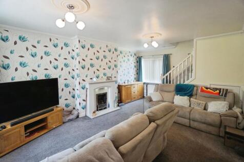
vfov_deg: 77.3
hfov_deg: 100.4
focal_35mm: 15
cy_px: 81
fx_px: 102
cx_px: 122
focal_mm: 10
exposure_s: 1/160
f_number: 4
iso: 800
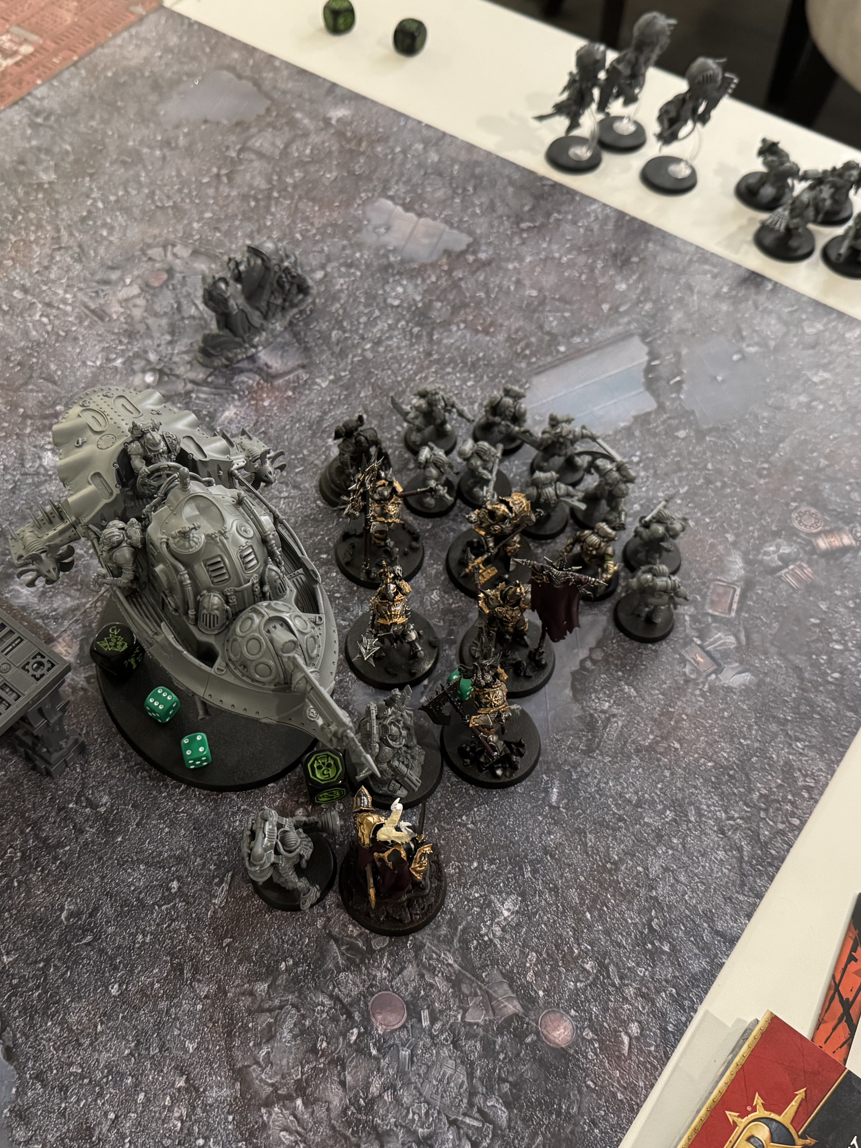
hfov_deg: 42.8
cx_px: 350
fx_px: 1094
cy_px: 580
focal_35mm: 33
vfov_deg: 55.3
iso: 800
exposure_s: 1/50
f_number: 1.78
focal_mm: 6.76
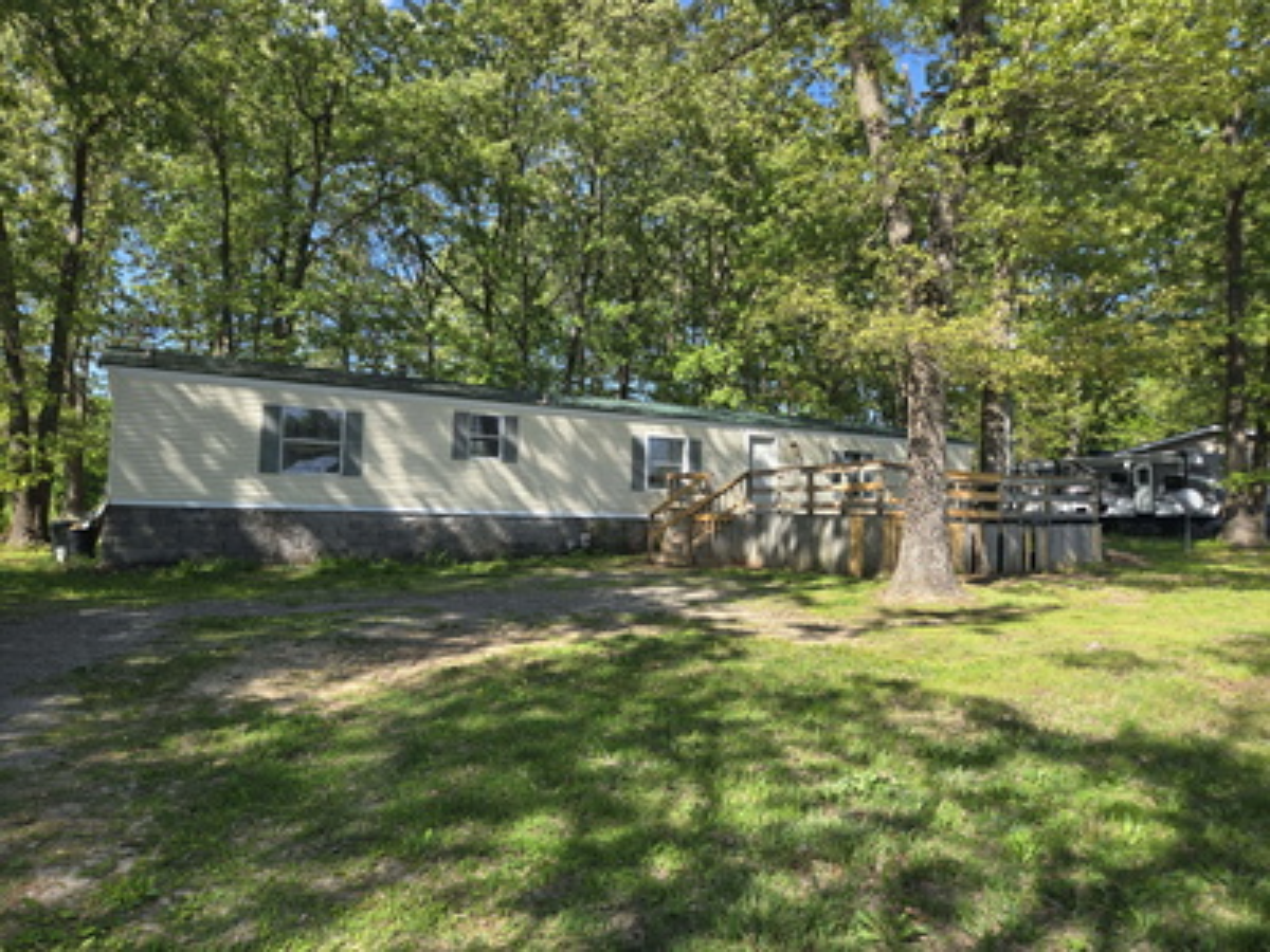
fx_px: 844
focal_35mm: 23
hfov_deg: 73.9
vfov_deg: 58.9
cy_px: 476
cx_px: 635
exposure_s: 1/668
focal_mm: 5.4
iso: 25
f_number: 1.8
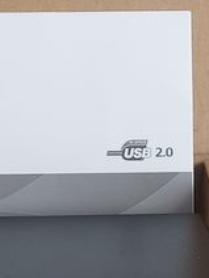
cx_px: 83
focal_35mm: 113
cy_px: 243
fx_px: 910
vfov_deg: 17.2
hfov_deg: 13.1
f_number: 1.8
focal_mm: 4.6
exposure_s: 1/50
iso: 40
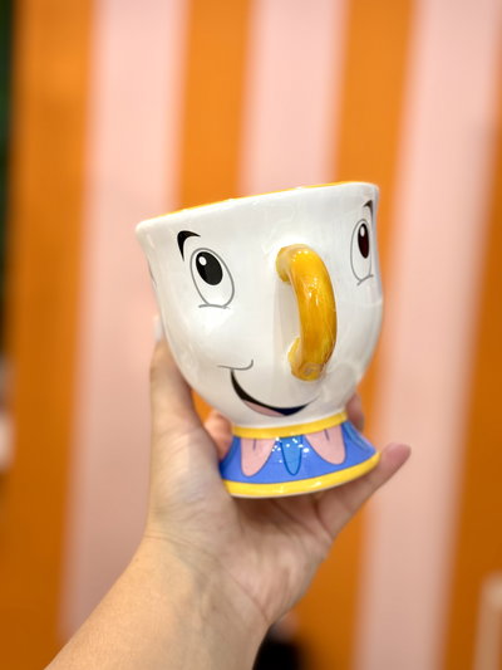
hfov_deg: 30.3
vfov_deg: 39.6
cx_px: 251
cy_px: 335
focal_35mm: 48
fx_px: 928
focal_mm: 6.76
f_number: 1.78
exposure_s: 1/60
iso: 125
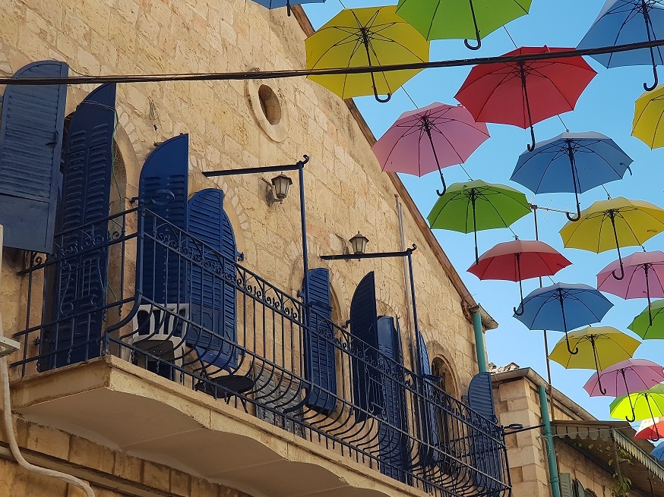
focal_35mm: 60
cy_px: 234
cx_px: 368
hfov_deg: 32.2
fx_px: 1151
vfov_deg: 24.4
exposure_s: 1/353
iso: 25
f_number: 2.4
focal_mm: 6
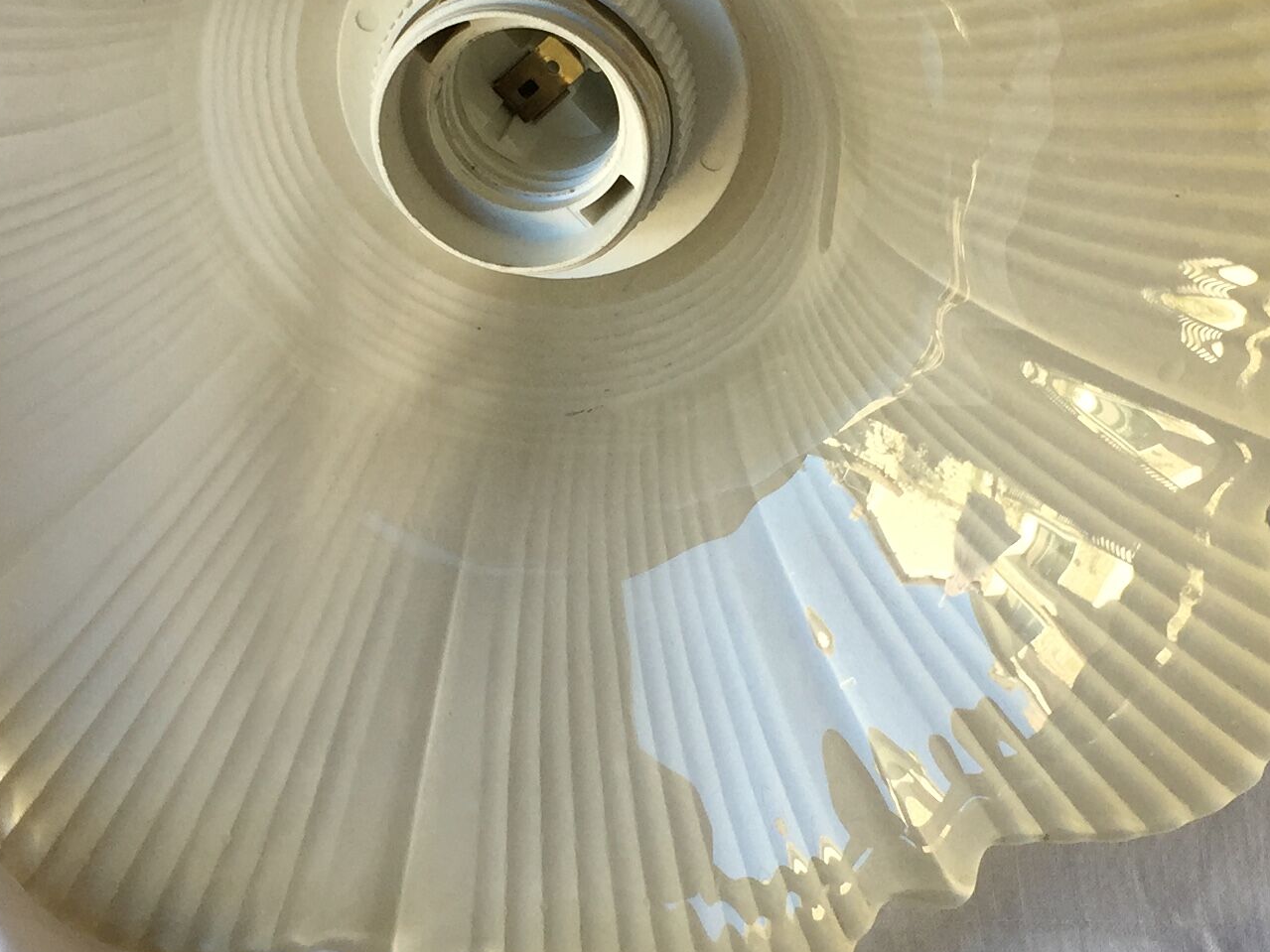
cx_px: 668
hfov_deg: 26.3
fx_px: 2715
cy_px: 349
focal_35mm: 74
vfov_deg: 19.9
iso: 40
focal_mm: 4.15
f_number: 2.2
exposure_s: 1/100
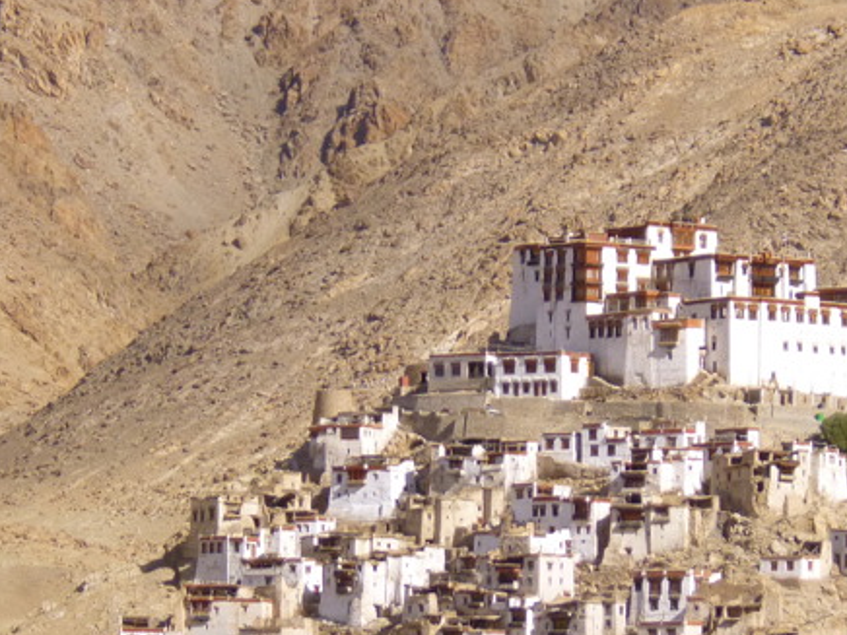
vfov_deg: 5.3
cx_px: 587
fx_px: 6900
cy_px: 629
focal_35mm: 282
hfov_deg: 7.0
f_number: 6.4
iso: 100
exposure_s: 1/320
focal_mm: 21.5
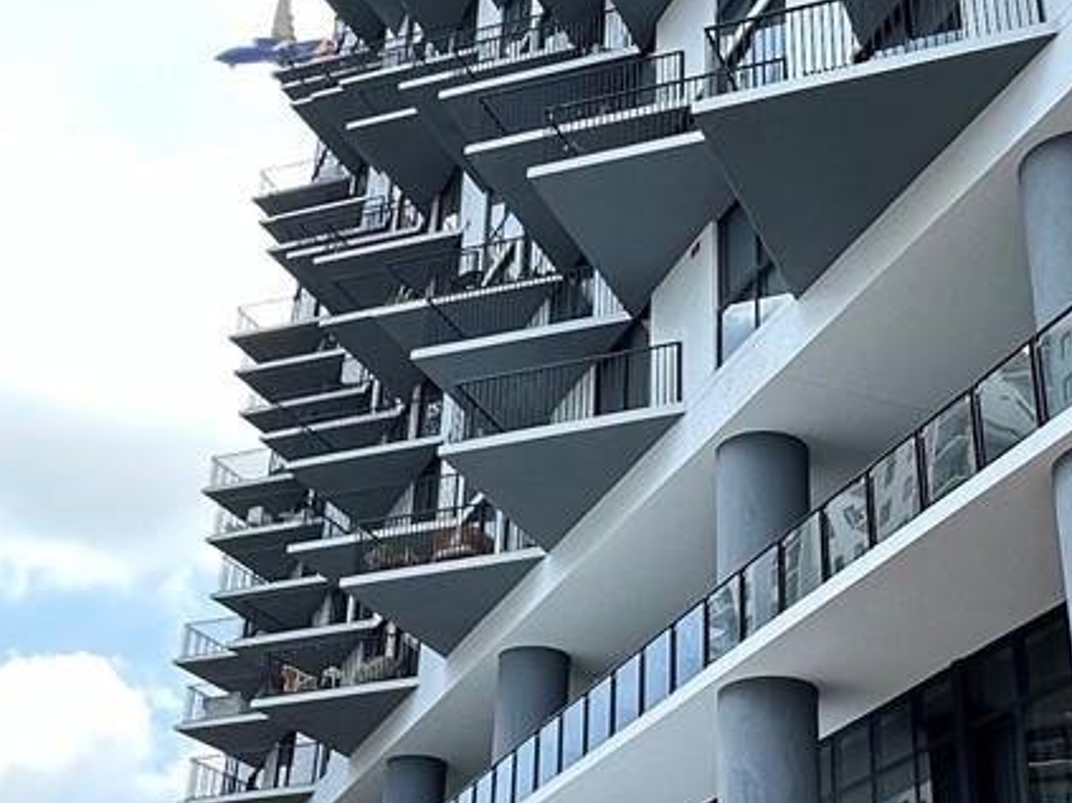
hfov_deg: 35.5
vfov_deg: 27.5
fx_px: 1641
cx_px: 786
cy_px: 408
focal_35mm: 53
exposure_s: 1/334
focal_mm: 2.22
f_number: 2.2
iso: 40
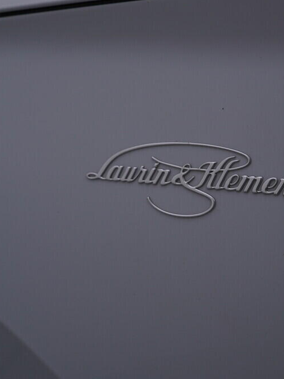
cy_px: 192
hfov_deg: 27.3
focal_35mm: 53
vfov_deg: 36.2
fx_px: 580
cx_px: 192
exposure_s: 1/160
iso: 125
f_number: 5.6
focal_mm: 24
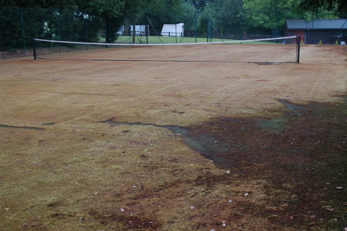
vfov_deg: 31.8
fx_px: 404
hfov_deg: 46.4
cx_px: 174
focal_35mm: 42
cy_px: 116
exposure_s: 1/60
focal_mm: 28
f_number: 7.1
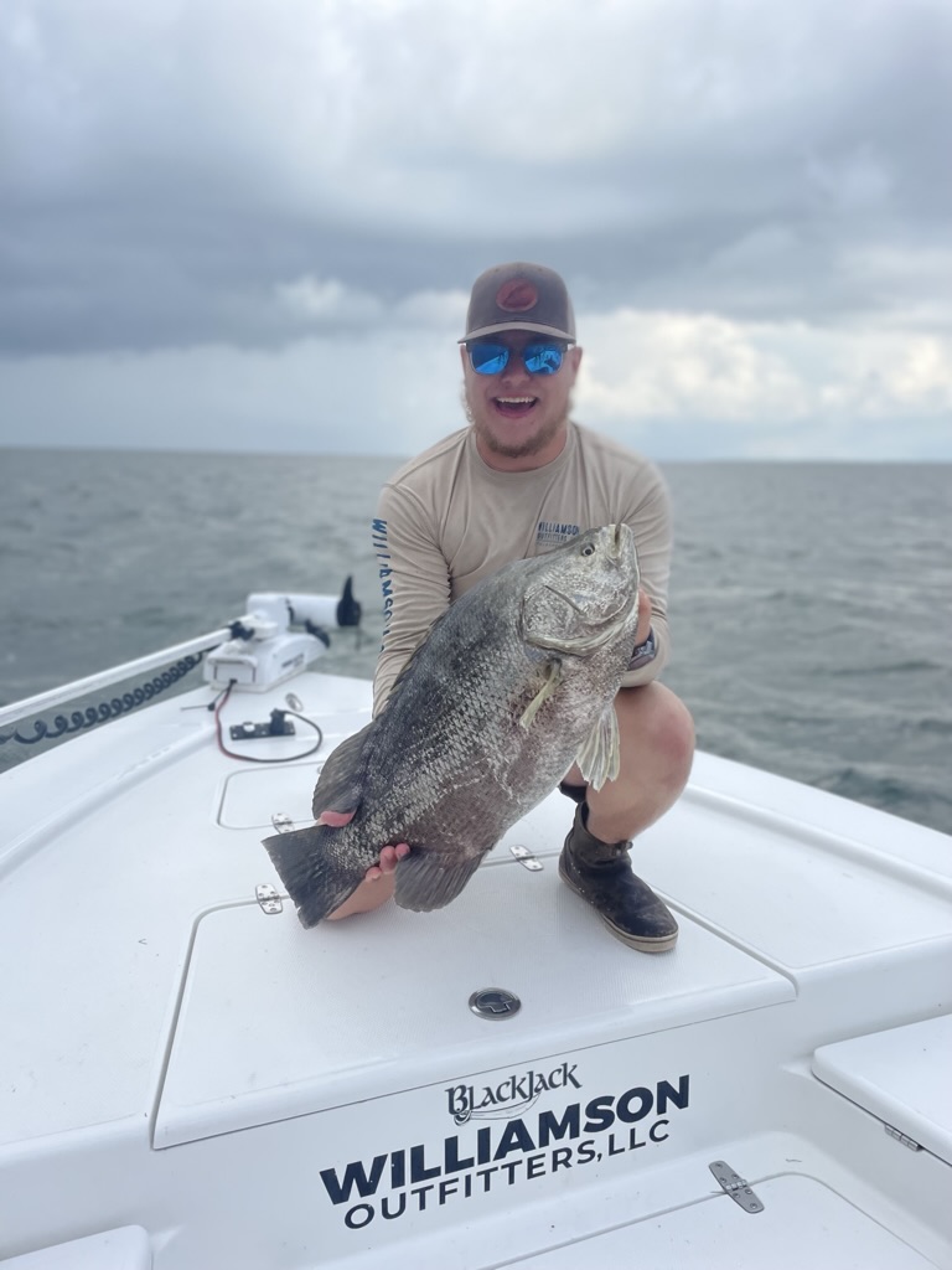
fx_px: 953
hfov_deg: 53.1
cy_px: 635
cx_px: 476
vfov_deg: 67.3
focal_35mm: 26
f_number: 1.6
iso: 50
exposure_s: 1/4464
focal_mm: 4.2
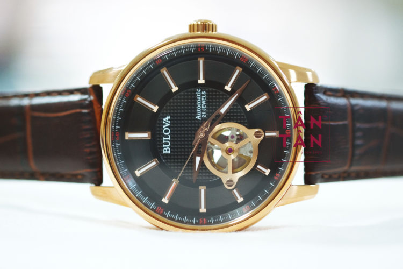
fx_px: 1007
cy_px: 134
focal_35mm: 90
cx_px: 202
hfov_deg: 22.6
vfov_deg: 15.2
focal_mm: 60
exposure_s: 1/125
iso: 1000
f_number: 2.8
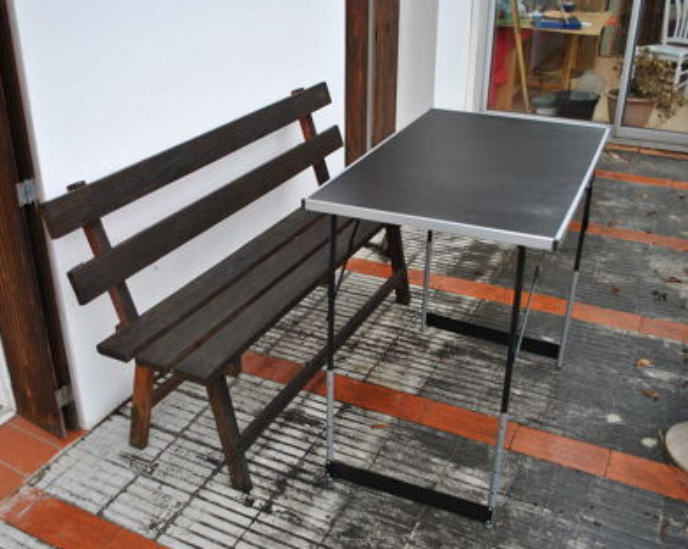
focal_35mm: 38
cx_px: 290
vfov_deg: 39.1
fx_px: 773
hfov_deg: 47.8
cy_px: 274
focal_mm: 22
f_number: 3.8
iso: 200
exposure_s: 1/40
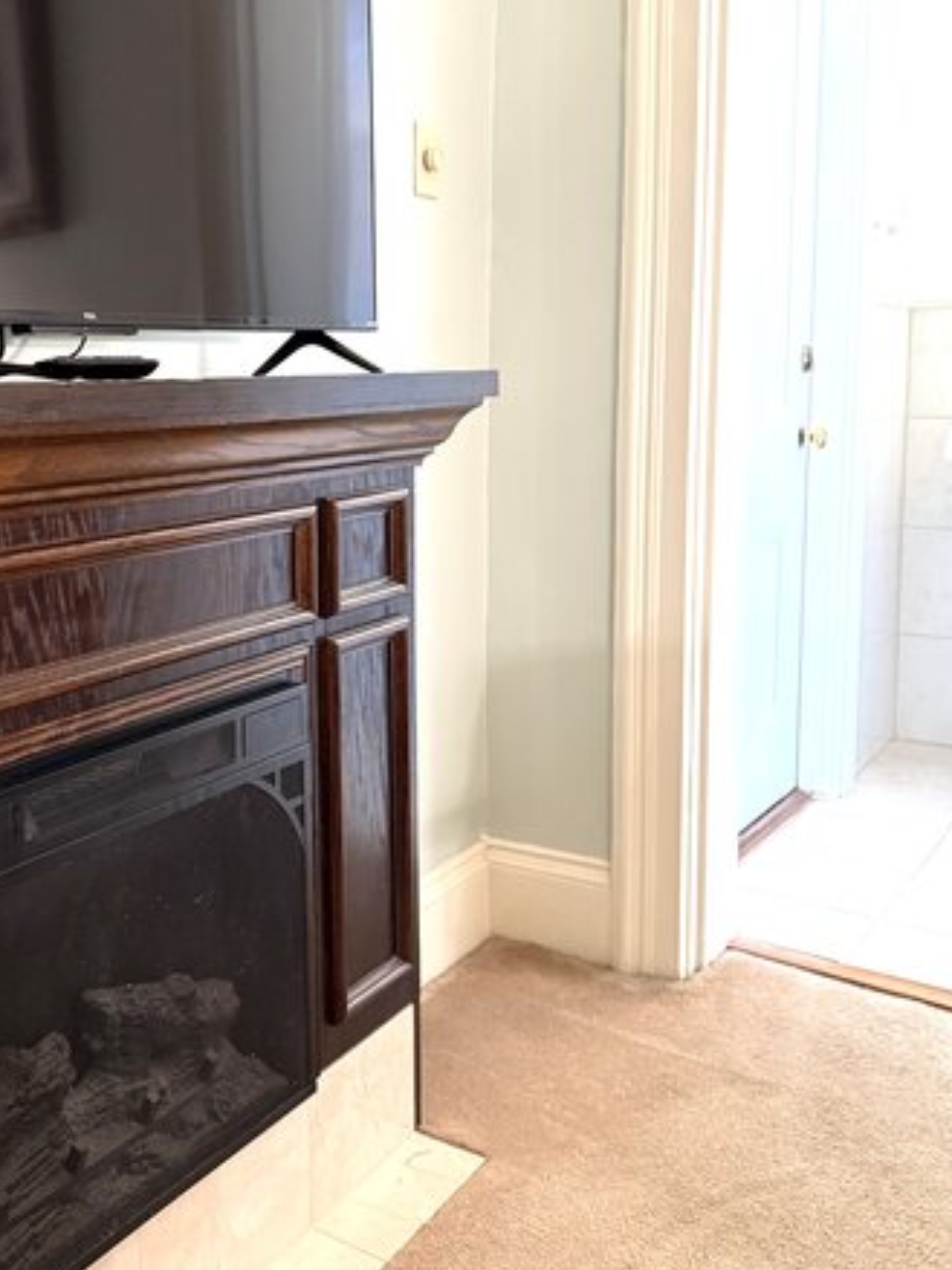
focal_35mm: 35
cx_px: 263
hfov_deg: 39.8
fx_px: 1284
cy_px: 544
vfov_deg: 52.5
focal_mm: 6.76
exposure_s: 1/60
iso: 640
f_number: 1.78
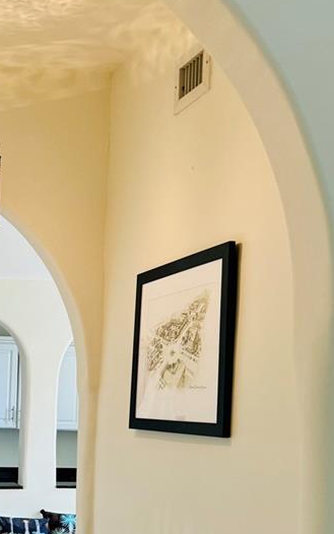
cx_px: -76
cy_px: 451
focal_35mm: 58
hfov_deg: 20.8
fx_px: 844
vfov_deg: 33.7
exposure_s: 1/60
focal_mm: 6.76
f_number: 1.78
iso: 125
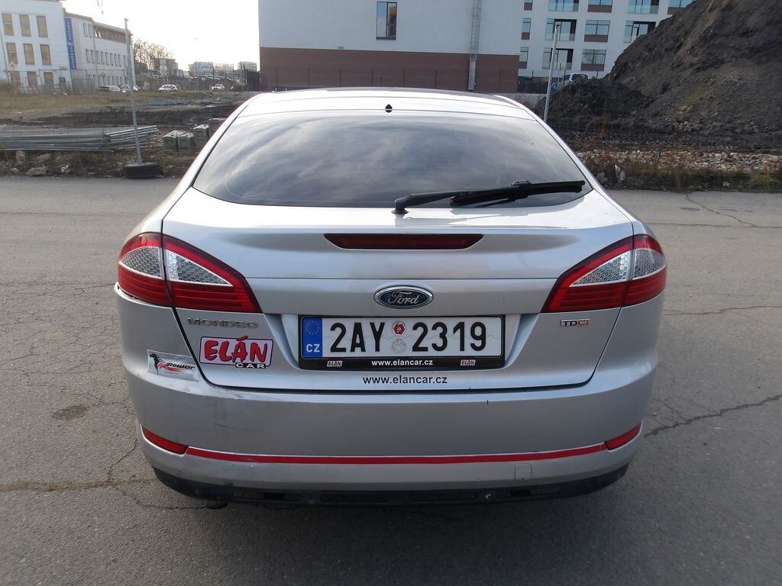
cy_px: 293
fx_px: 610
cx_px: 391
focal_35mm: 27
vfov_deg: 51.4
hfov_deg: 65.3
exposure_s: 1/301
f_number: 3
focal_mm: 4.9
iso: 100
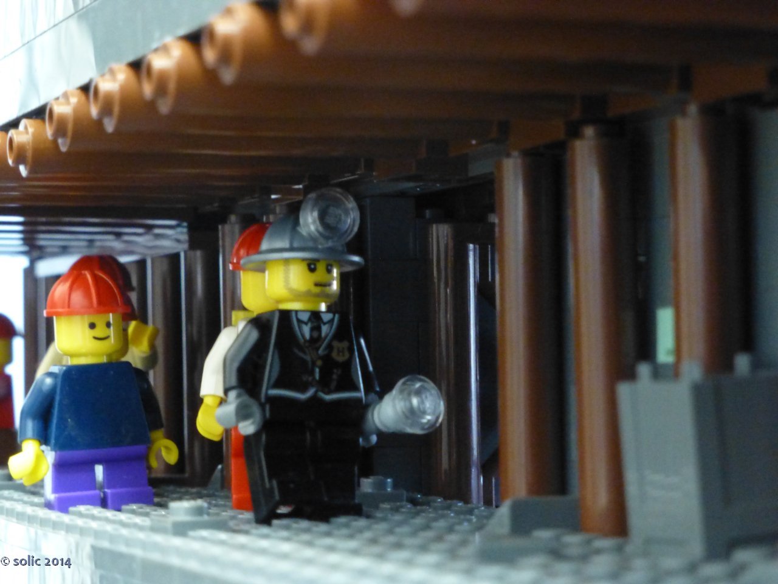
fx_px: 2450
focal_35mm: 109
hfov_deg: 18.0
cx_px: 389
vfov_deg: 13.6
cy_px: 292
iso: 1600
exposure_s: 1/4
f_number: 5.3
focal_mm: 19.4
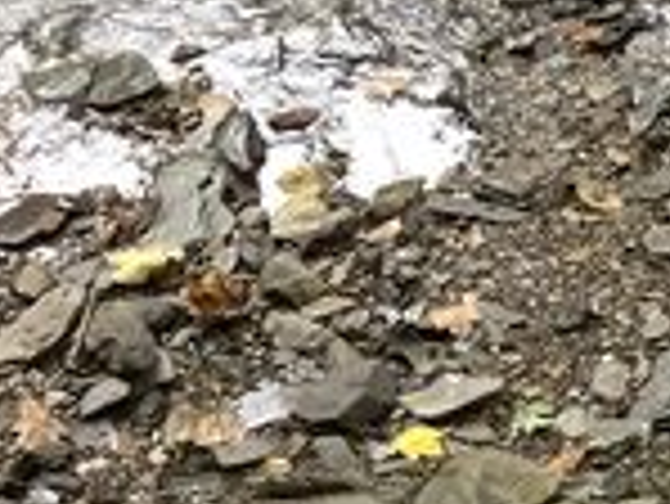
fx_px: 1801
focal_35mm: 93
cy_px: 704
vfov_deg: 15.0
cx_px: 978
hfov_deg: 18.8
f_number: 2.4
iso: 160
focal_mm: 3.3
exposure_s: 1/50
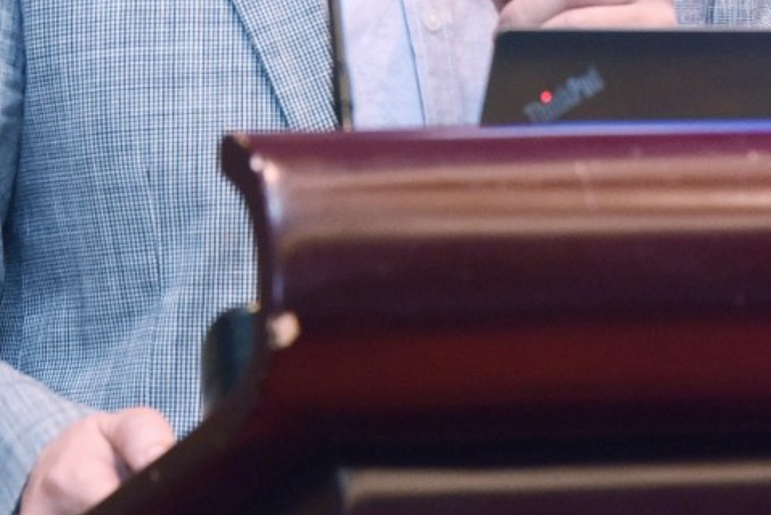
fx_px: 8593
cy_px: -307
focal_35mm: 401
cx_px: 518
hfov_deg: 5.1
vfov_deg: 3.4
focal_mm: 120
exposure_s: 1/200
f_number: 4.5
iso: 3200
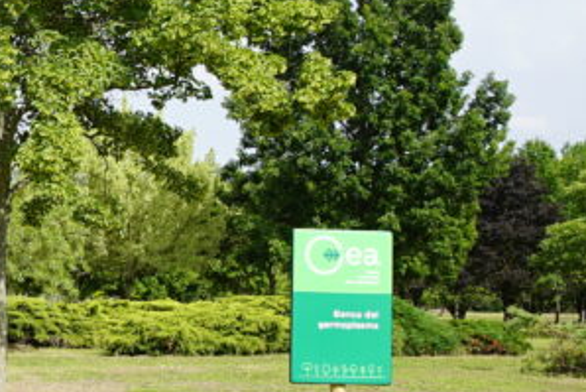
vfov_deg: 16.3
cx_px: -71
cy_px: 226
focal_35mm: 84
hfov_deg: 22.7
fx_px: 1368
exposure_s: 1/160
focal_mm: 24
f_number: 10
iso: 100
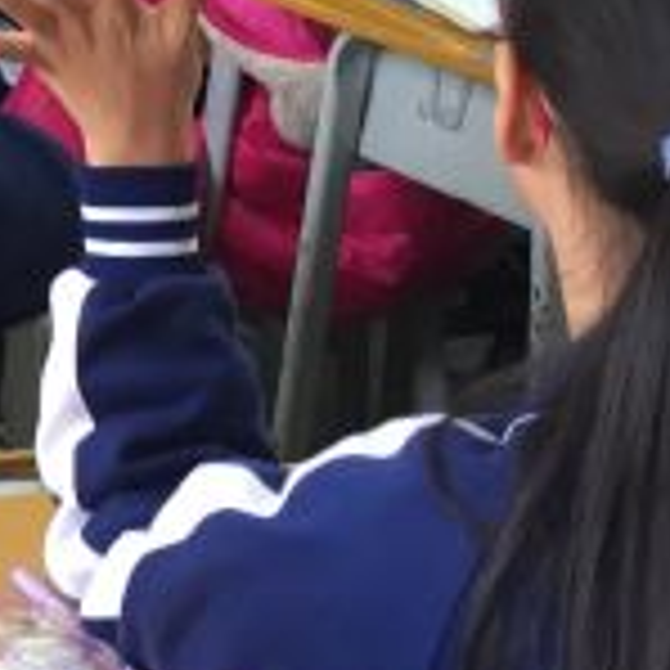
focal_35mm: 138
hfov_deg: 11.4
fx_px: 3022
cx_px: -657
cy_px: -432
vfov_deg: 11.9
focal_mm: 4.15
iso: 80
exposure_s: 1/33
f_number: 2.2
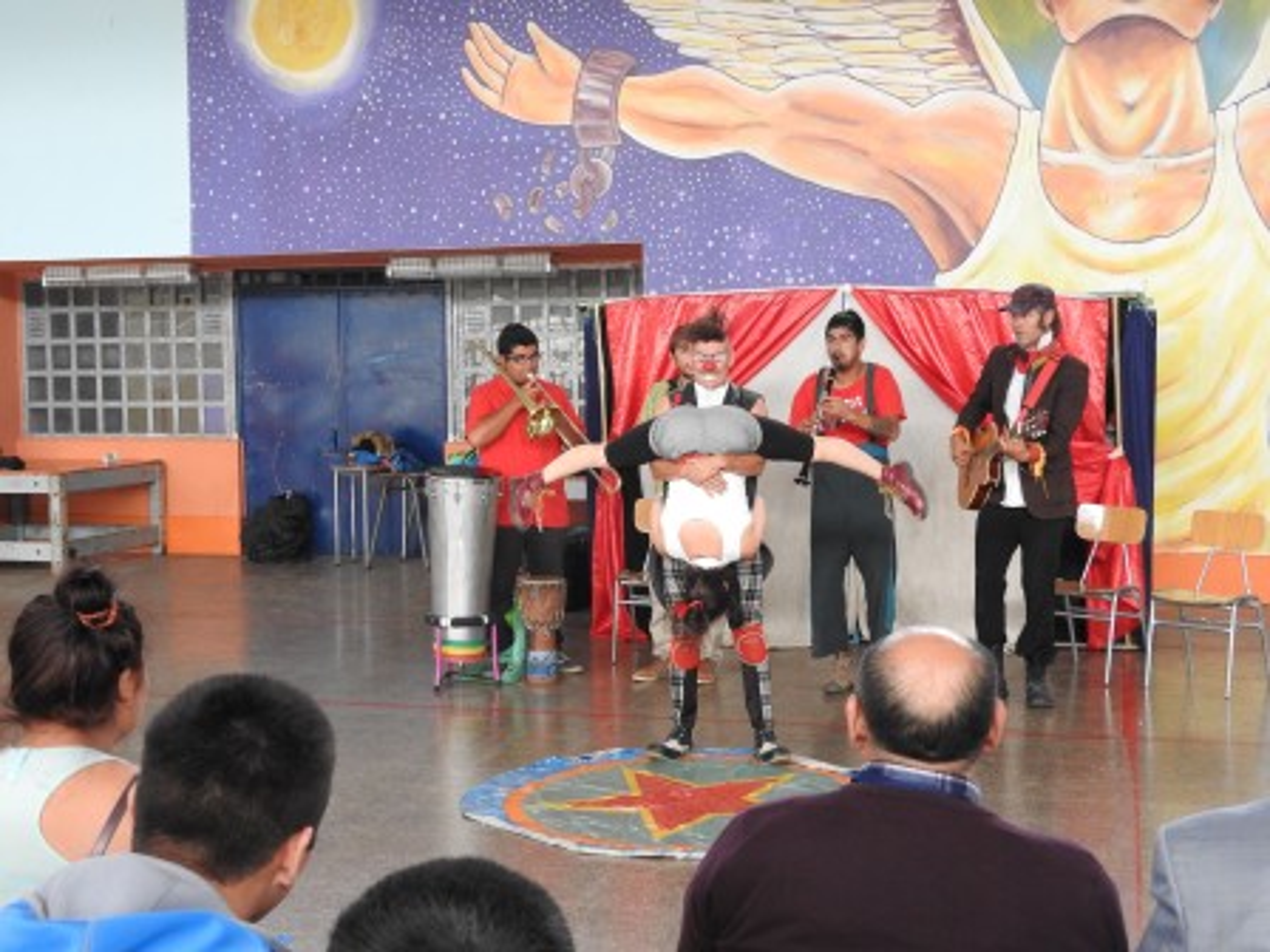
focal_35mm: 50
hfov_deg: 38.2
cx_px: 635
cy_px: 476
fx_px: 1834
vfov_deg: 29.1
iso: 400
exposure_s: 1/25
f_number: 4
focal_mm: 9
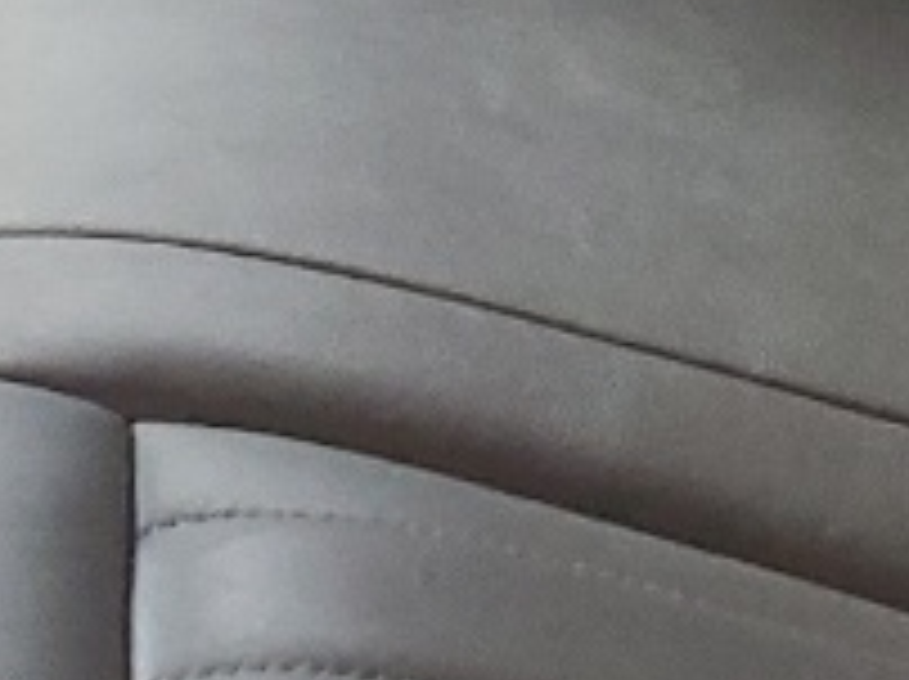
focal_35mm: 206
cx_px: 603
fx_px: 5403
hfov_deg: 9.6
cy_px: -739
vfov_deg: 6.9
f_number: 1.5
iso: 125
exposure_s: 1/50
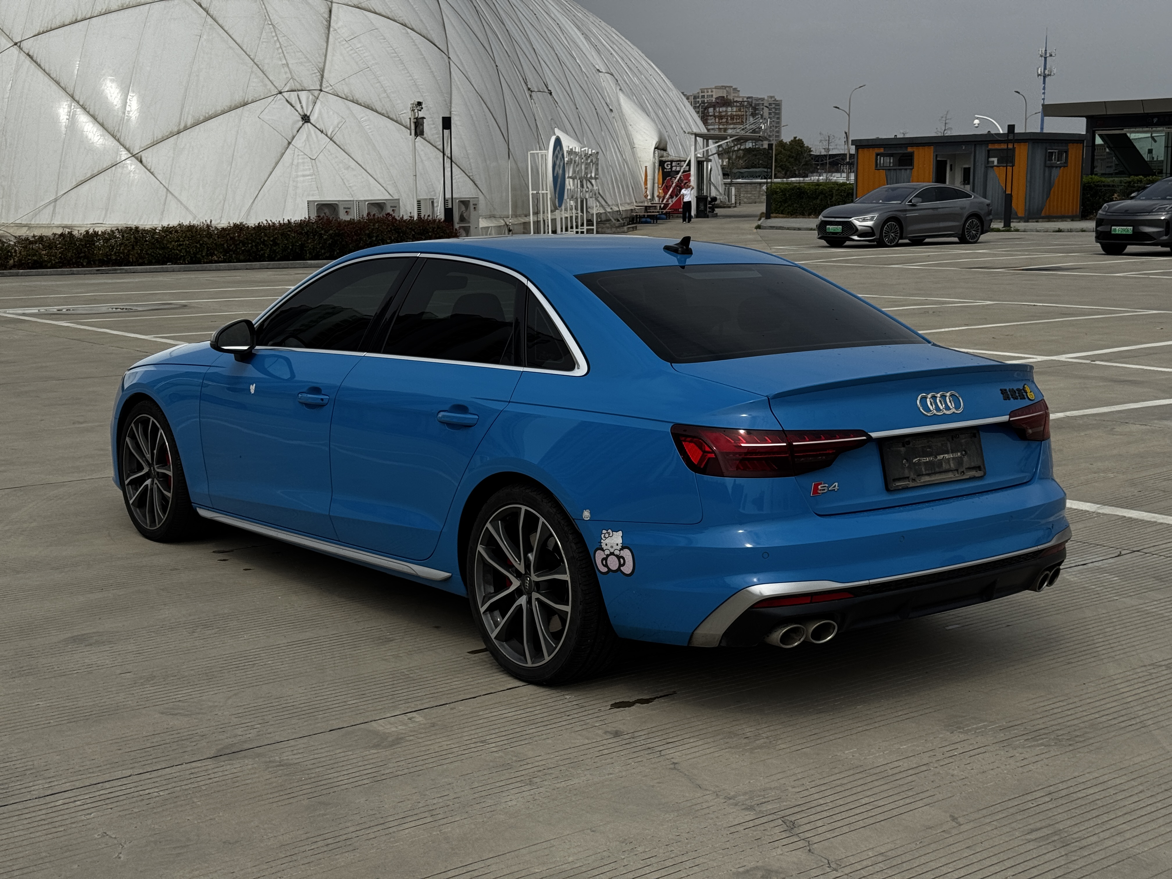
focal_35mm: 48
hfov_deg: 39.7
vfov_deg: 30.3
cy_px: 440
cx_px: 586
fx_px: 1625
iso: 64
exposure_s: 1/7937
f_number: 1.78
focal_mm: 6.76
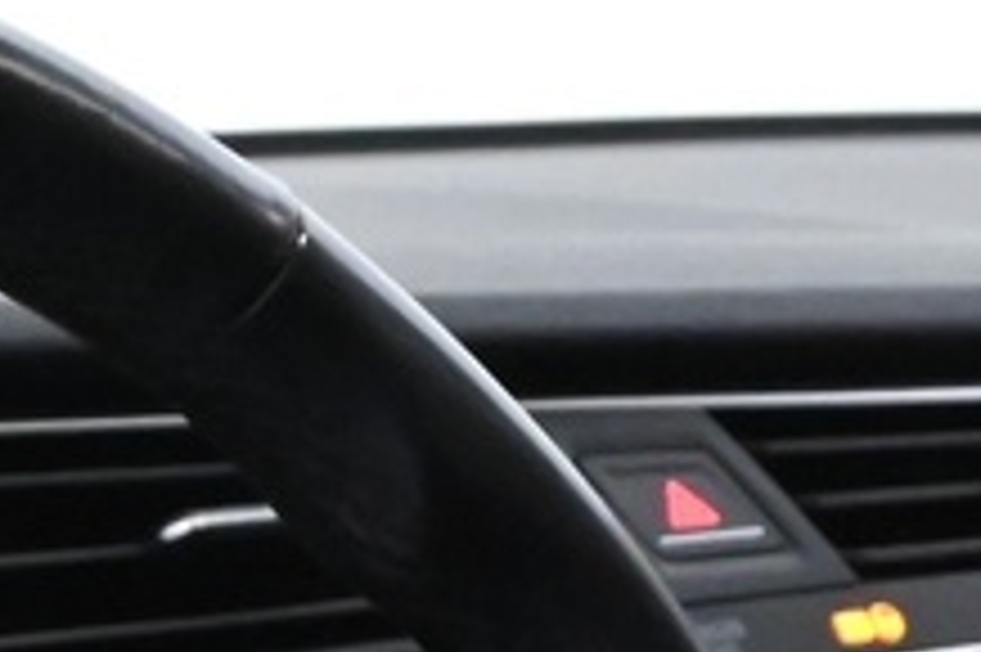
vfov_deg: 6.3
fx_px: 5625
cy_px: 1650
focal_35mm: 207
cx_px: -63
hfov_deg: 9.9
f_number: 5.6
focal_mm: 18.5
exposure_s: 1/50
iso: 6400
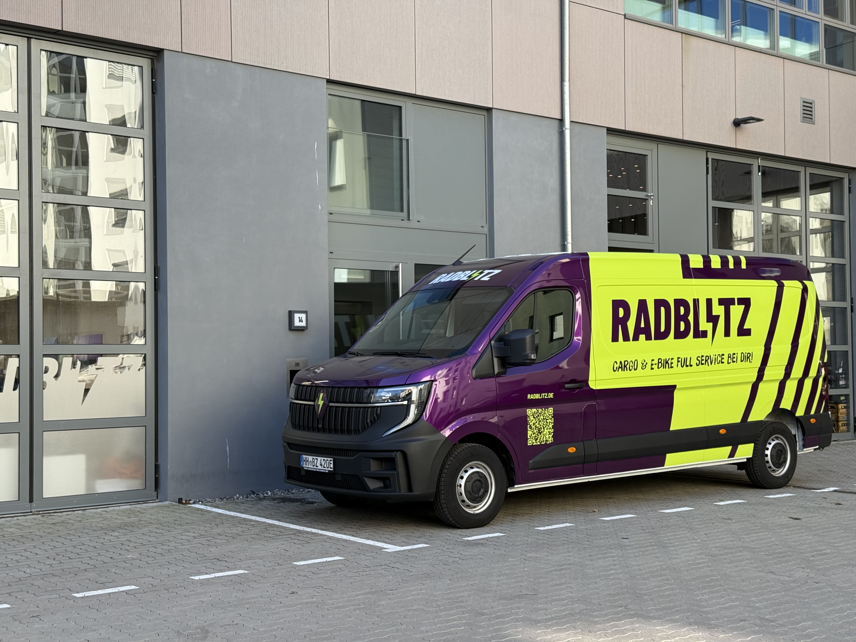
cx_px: 428
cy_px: 321
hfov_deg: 39.7
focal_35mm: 48
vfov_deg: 30.3
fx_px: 1187
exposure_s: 1/538
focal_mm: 6.76
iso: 64
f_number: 1.78
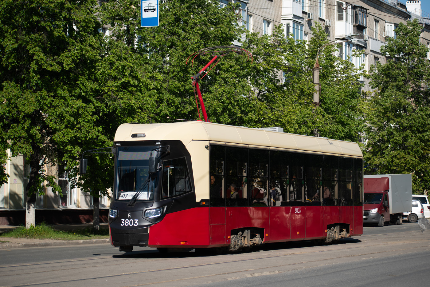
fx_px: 1254
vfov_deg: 13.0
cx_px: 215
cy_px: 144
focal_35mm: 105
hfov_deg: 19.5
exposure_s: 1/800
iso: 100
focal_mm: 70
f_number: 4.5
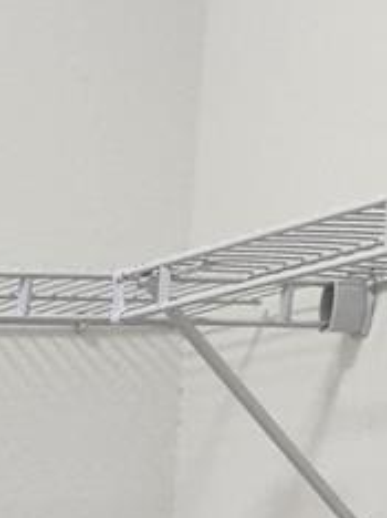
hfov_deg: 10.8
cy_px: 1043
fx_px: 1762
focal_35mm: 118
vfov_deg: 14.0
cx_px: -526
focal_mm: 5.4
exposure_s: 1/180
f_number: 1.8
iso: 125
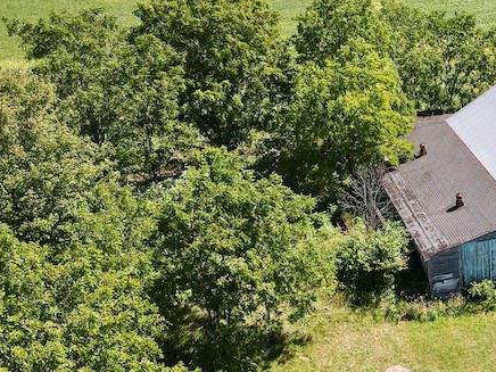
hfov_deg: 31.3
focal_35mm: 55
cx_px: 536
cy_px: 206
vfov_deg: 26.5
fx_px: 788
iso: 110
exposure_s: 1/350
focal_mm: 4.5
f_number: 2.8
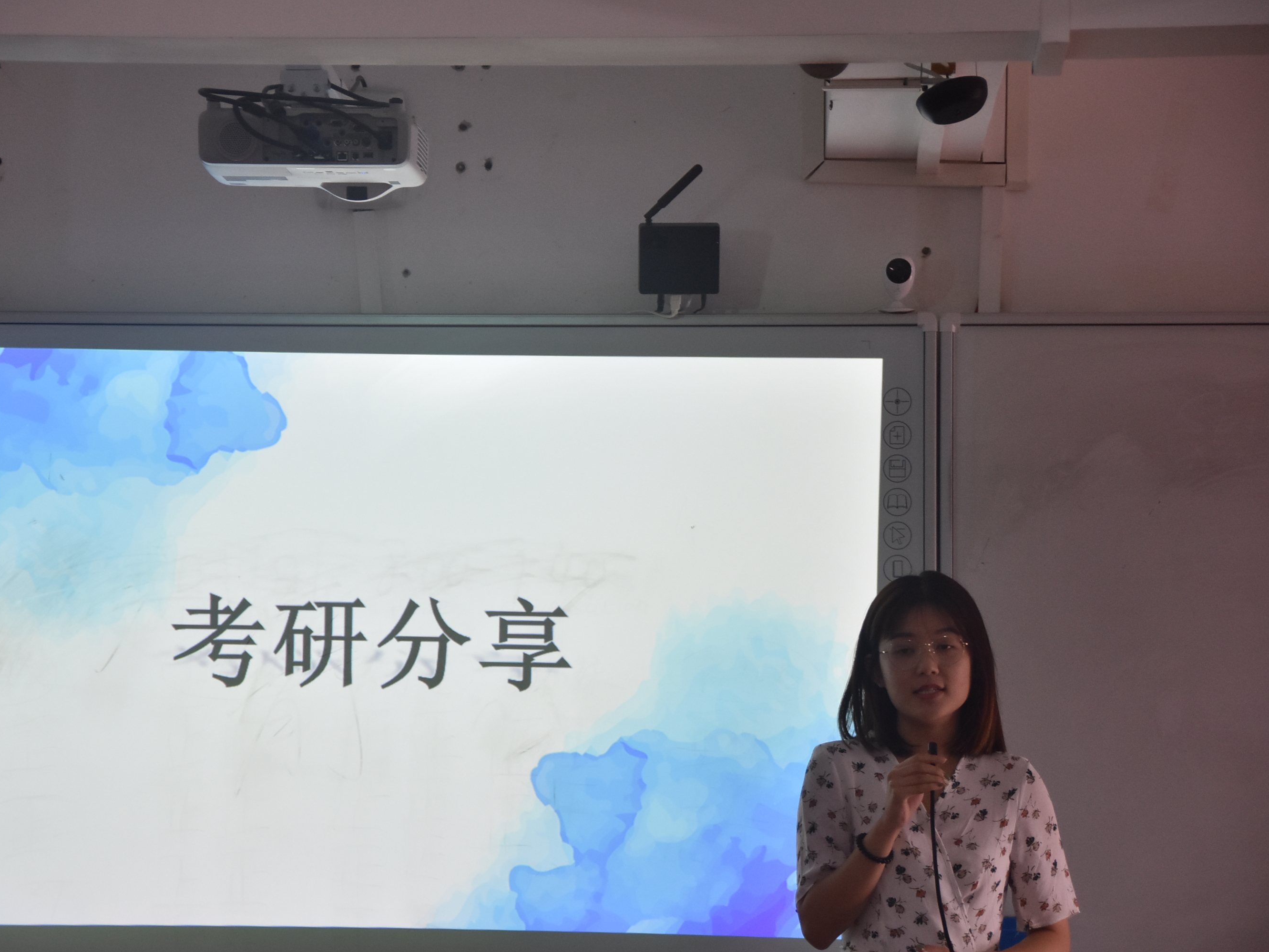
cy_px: 476
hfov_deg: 13.5
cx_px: 581
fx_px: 5353
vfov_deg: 10.2
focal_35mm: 146
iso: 800
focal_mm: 90
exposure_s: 1/125
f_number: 5.3
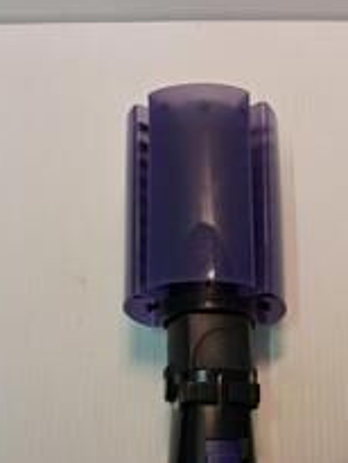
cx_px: 276
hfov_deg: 28.5
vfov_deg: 36.7
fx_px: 670
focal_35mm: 50
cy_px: 379
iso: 200
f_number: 1.8
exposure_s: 1/100
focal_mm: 4
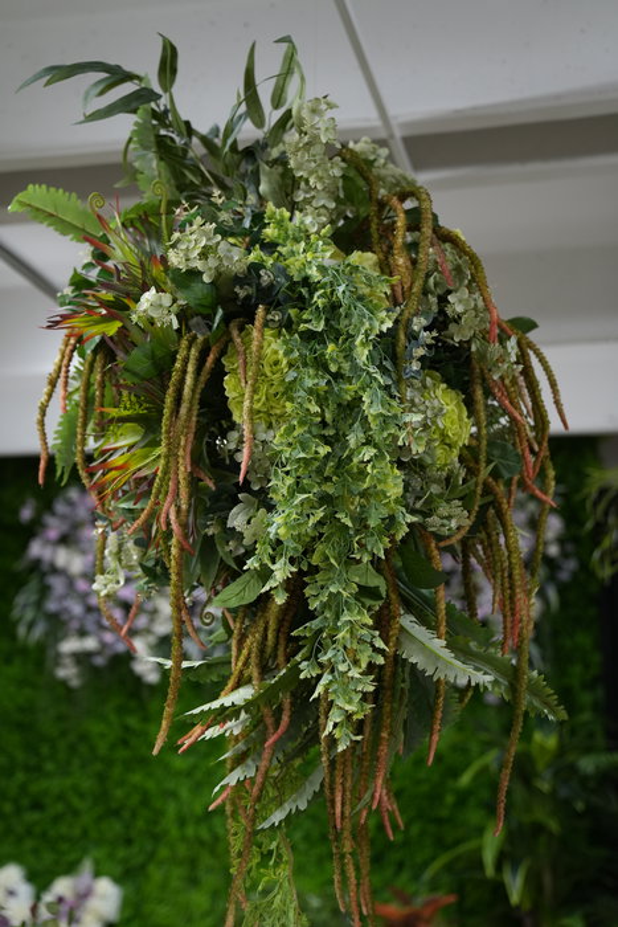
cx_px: 309
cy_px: 464
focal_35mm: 48
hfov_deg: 28.1
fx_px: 1235
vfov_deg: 41.1
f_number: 2.8
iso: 1600
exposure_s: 1/250
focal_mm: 48
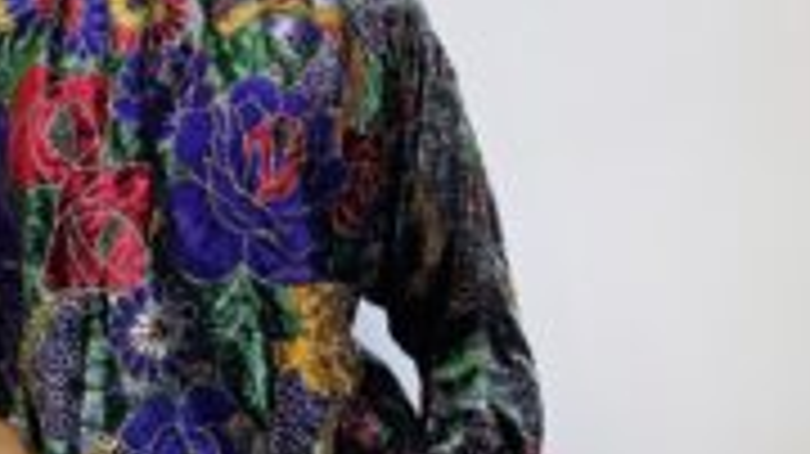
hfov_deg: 35.1
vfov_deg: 20.7
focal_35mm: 58
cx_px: 189
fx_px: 1245
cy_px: 175
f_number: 1.78
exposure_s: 1/60
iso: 125
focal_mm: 6.76
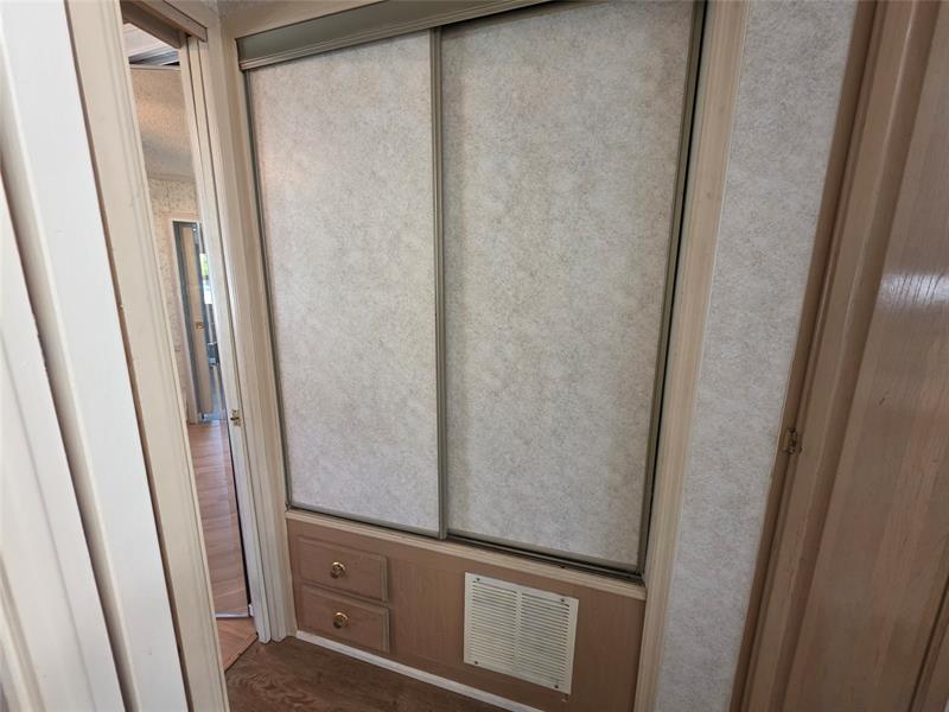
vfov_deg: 89.9
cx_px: 474
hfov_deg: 106.2
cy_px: 356
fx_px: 356
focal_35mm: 13
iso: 250
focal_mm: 2.2
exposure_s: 1/60
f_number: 1.9
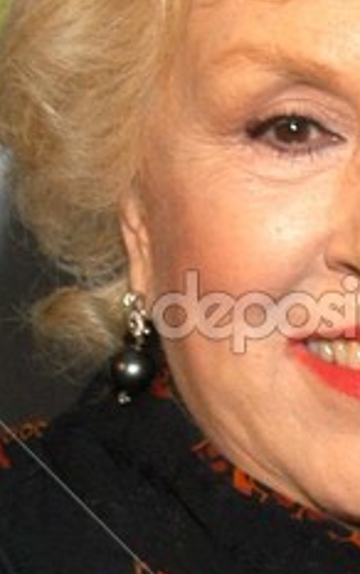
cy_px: 804
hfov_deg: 5.1
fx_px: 3996
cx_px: 377
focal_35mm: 255
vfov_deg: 8.1
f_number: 7.1
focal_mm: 38
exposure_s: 1/180
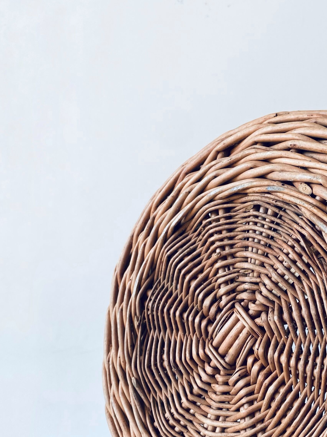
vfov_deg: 40.8
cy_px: 285
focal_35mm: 46
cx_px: 256
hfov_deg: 30.8
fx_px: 579
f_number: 1.8
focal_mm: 4.25
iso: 32
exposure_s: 1/135
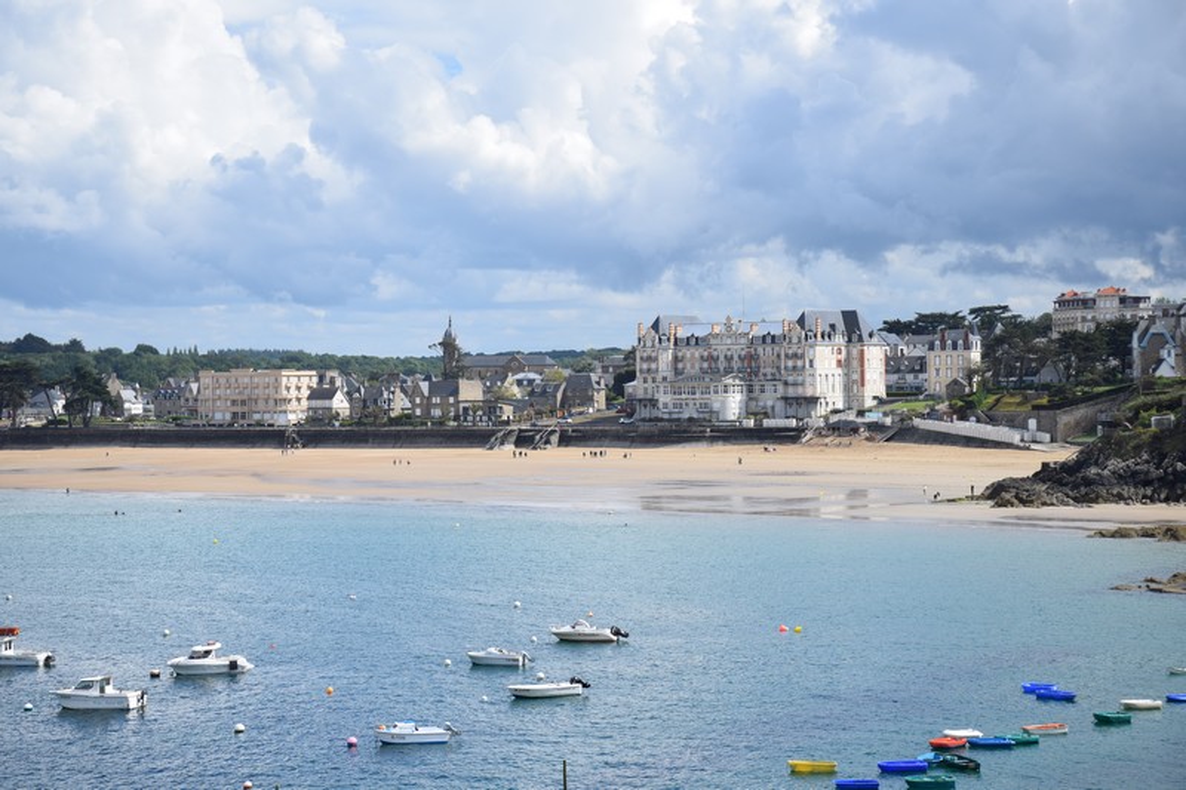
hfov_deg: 24.2
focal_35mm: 84
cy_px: 395
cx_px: 593
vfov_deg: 16.3
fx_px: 2767
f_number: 7.1
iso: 200
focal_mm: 56
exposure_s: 1/800
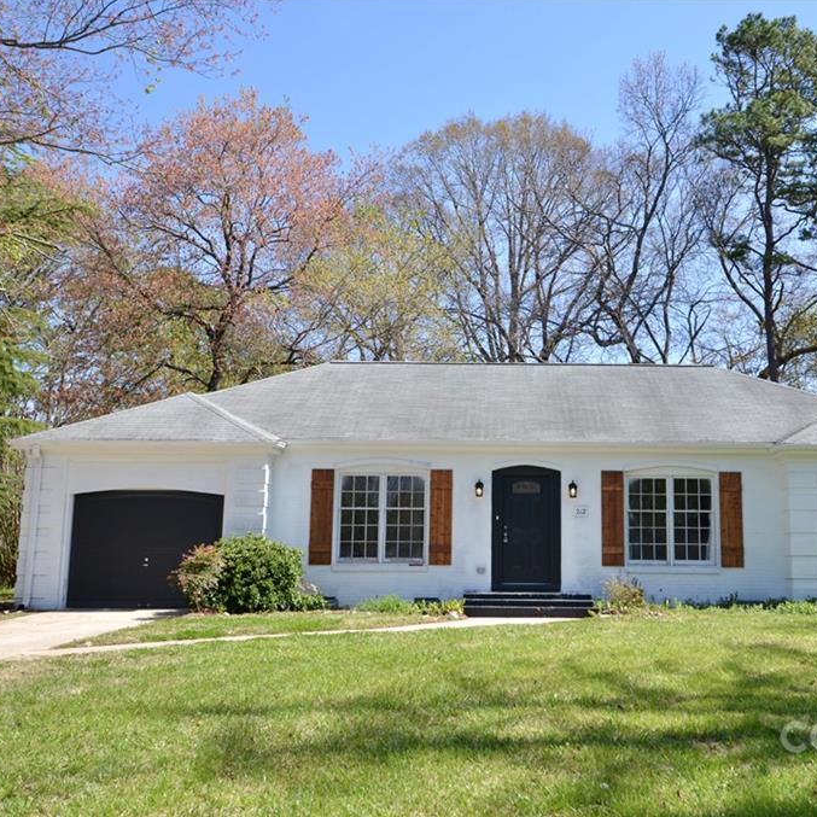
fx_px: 978
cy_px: 408
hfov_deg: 44.8
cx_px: 524
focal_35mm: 37
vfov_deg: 45.3
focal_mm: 19
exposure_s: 1/200
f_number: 7.1
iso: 100
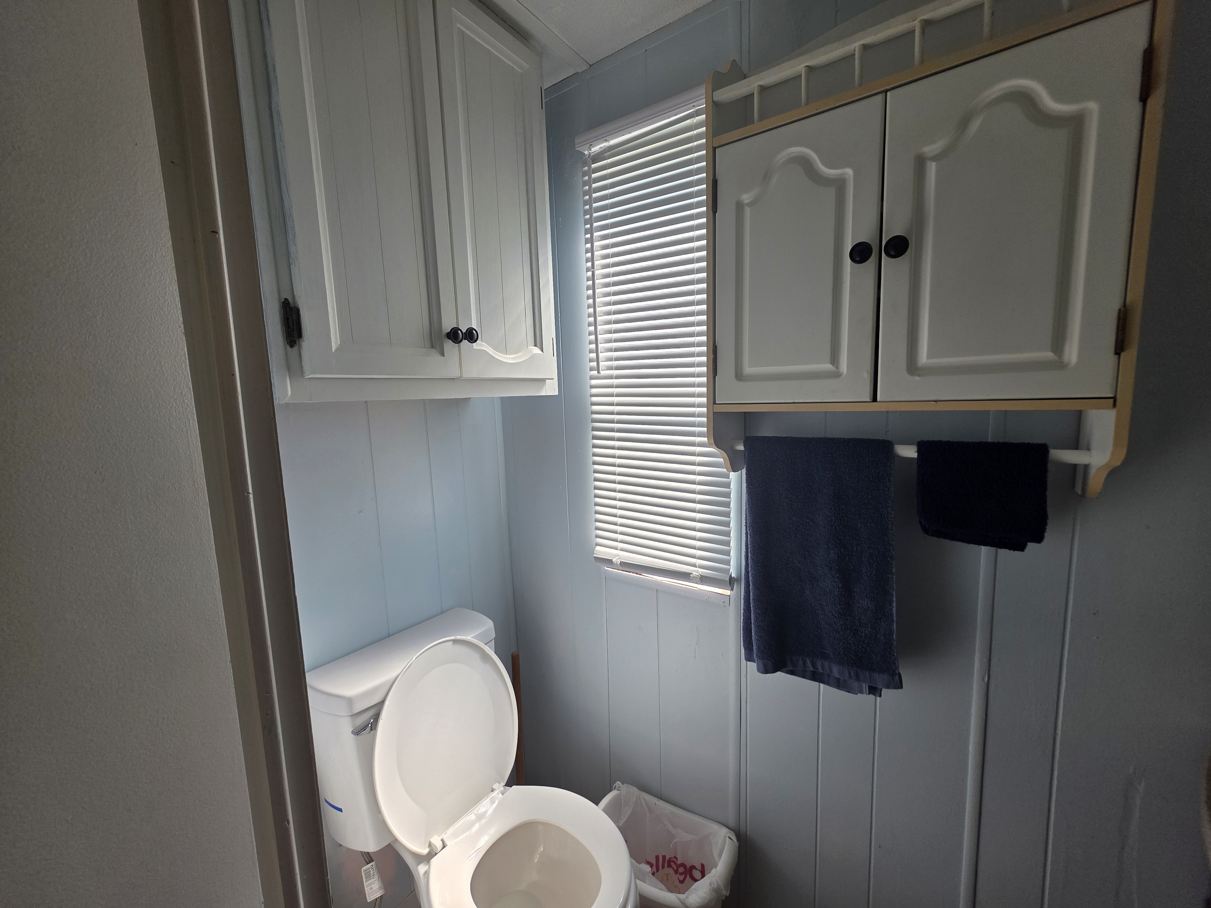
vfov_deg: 89.9
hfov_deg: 106.2
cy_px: 454
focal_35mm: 13
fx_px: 455
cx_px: 606
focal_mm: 2.2
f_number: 1.9
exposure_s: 1/196
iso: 40
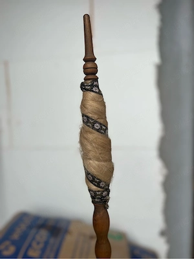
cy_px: 130
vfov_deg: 67.3
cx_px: 97
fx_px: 194
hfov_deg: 53.1
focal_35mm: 26
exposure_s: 1/1355
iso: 50
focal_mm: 5.1
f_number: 1.6
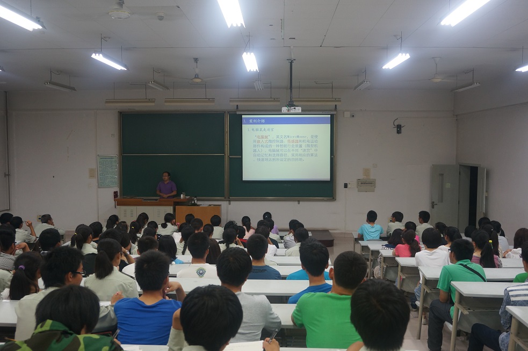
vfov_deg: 38.3
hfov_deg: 55.2
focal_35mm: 34
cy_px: 176
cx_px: 264
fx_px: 505
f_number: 4
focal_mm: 23
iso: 400
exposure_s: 1/60
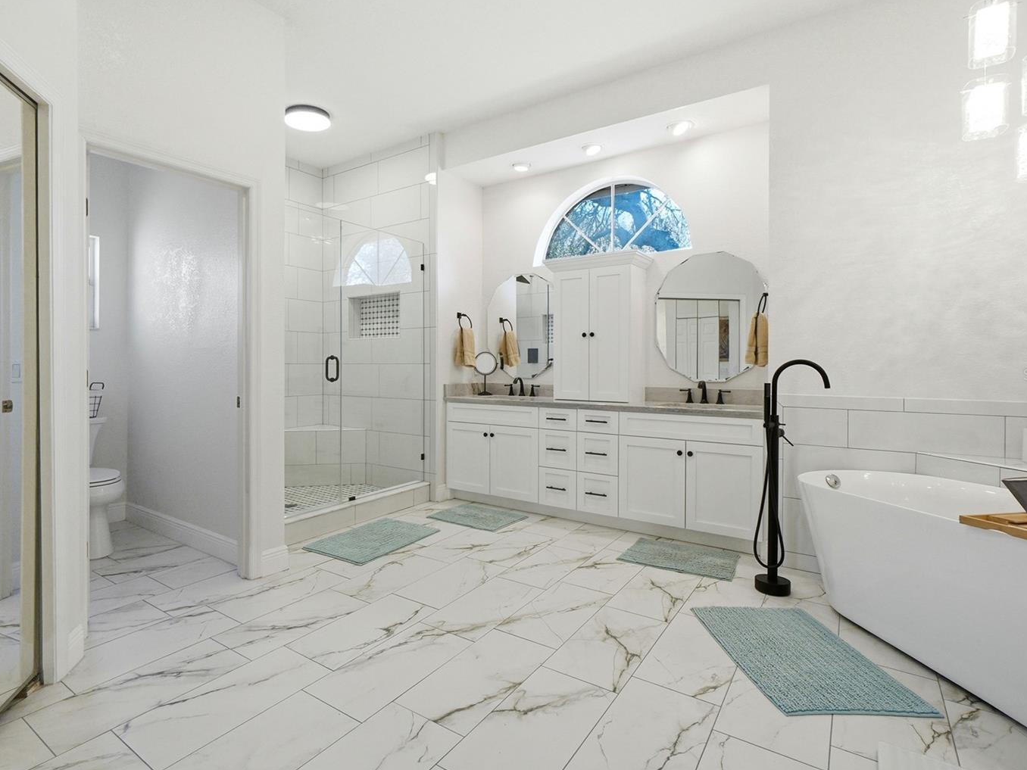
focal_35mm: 17
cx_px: 485
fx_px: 504
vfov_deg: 74.7
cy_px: 374
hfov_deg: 90.9
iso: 100
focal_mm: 10
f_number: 7.1
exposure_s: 1/50
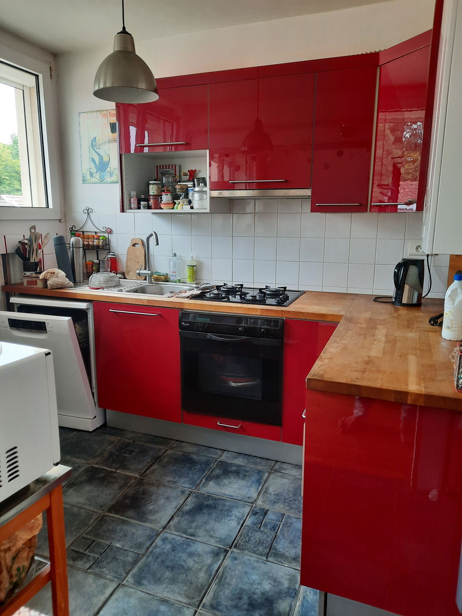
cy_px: 308
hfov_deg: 54.9
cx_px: 231
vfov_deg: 69.4
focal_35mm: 25
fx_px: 445
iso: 160
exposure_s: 1/50
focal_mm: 4.6
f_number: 2
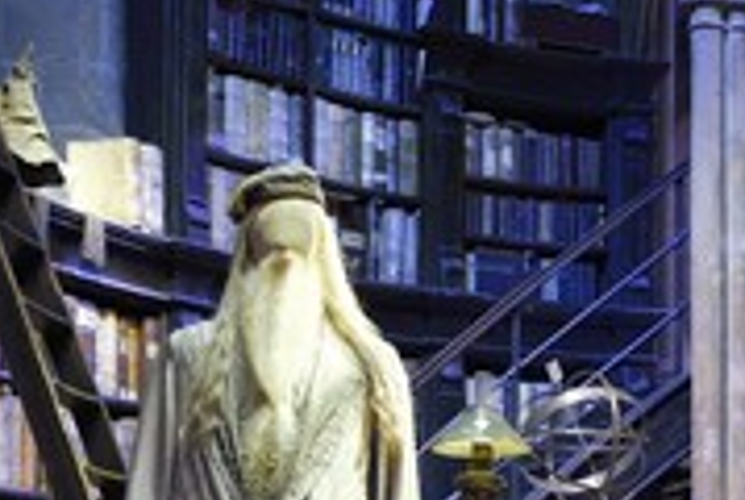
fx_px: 1845
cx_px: 554
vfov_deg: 15.0
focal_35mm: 89
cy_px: 546
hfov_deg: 22.6
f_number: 6.3
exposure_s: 1/10
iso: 1600
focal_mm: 38
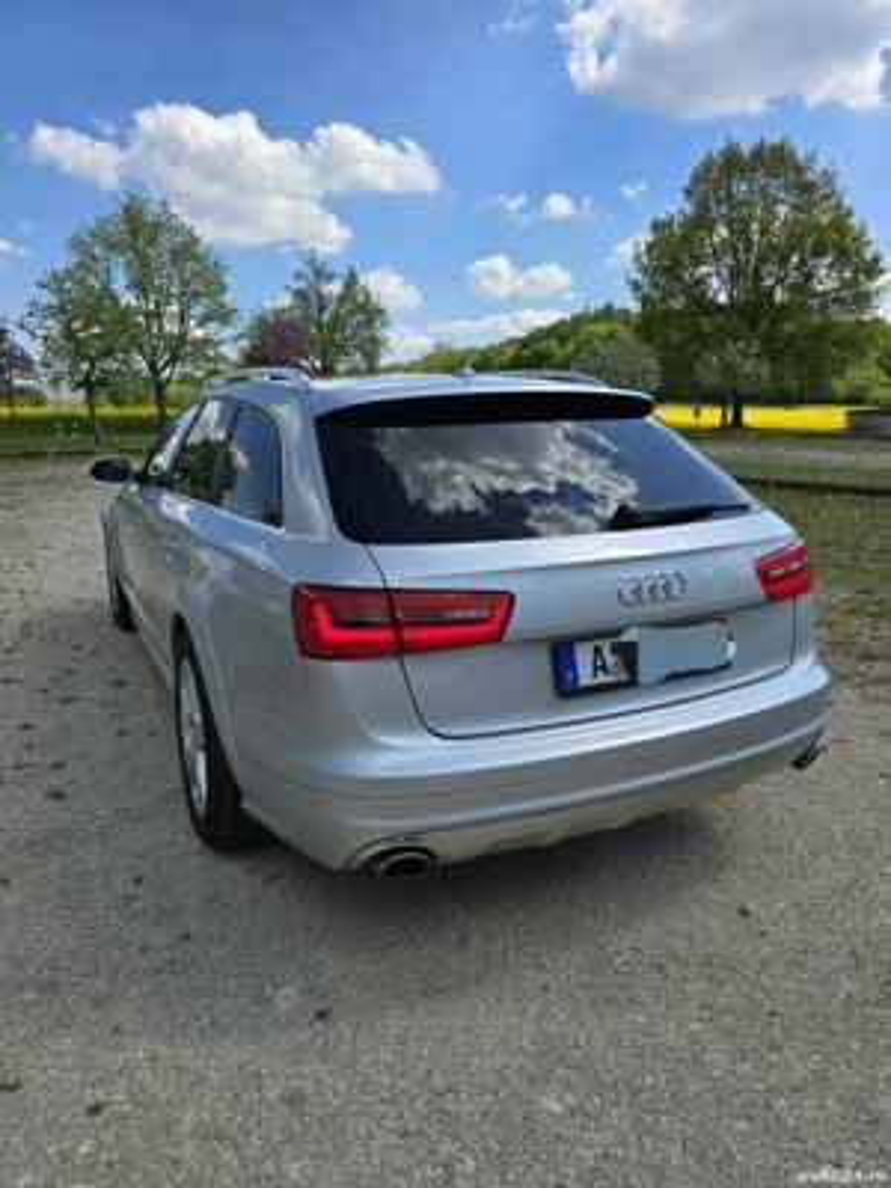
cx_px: 446
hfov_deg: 58.9
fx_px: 789
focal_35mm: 23
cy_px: 594
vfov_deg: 73.9
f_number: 1.7
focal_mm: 6.3
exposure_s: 1/714
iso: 12
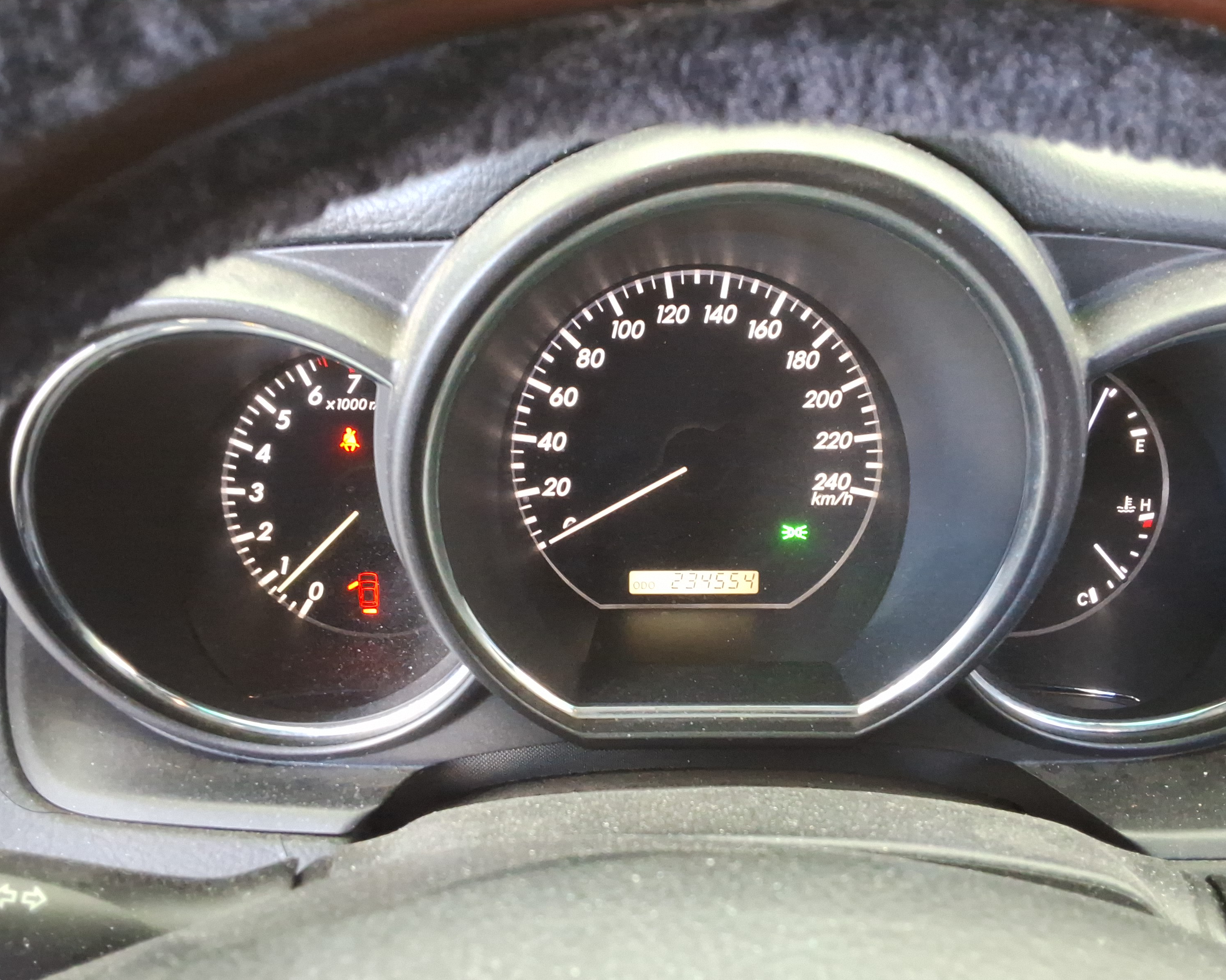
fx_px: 1089
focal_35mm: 30
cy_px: 499
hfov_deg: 58.7
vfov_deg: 48.5
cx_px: 645
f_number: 1.9
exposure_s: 1/24
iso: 263
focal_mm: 2.91
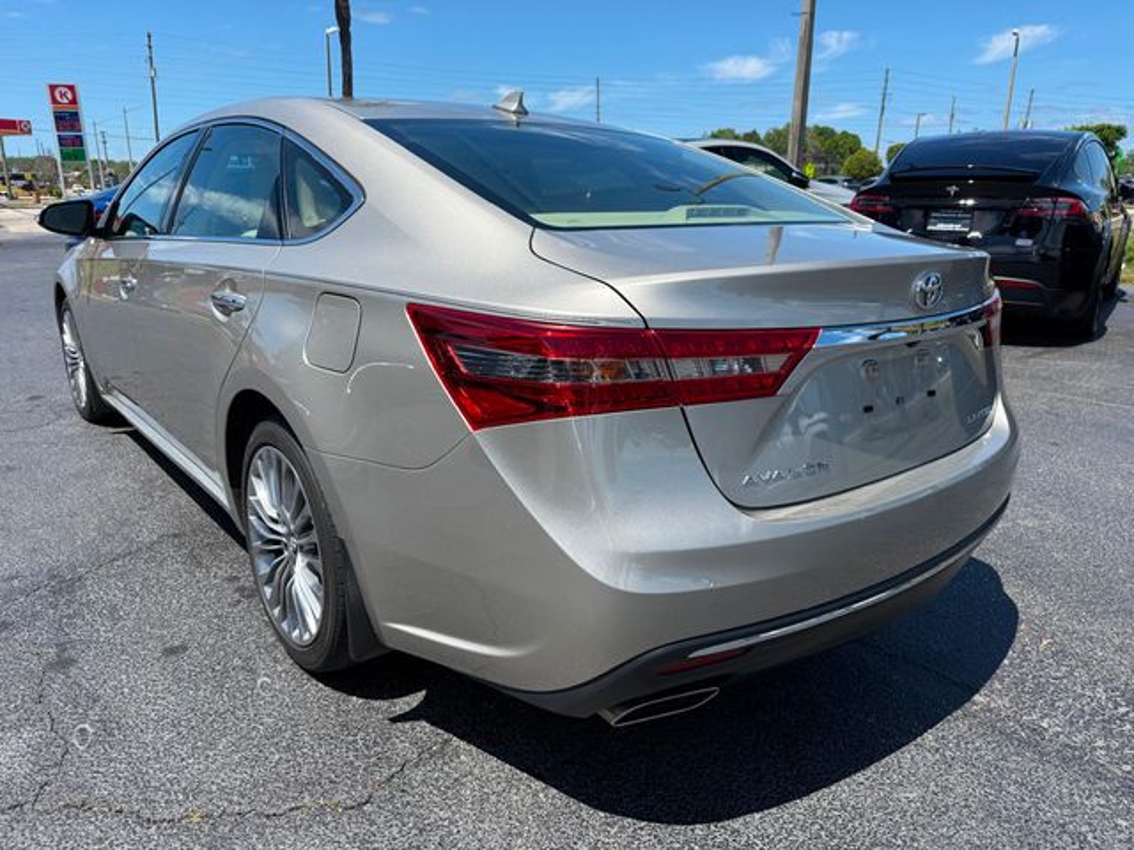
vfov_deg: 56.8
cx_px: 567
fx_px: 786
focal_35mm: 24
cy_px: 425
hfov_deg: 71.6
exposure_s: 1/4167
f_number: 1.78
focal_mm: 6.76
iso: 80
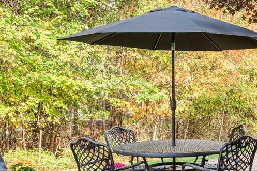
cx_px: 194
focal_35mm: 58
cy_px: 86
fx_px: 414
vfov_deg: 23.4
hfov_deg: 33.8
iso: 400
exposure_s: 1/125
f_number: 8
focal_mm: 20
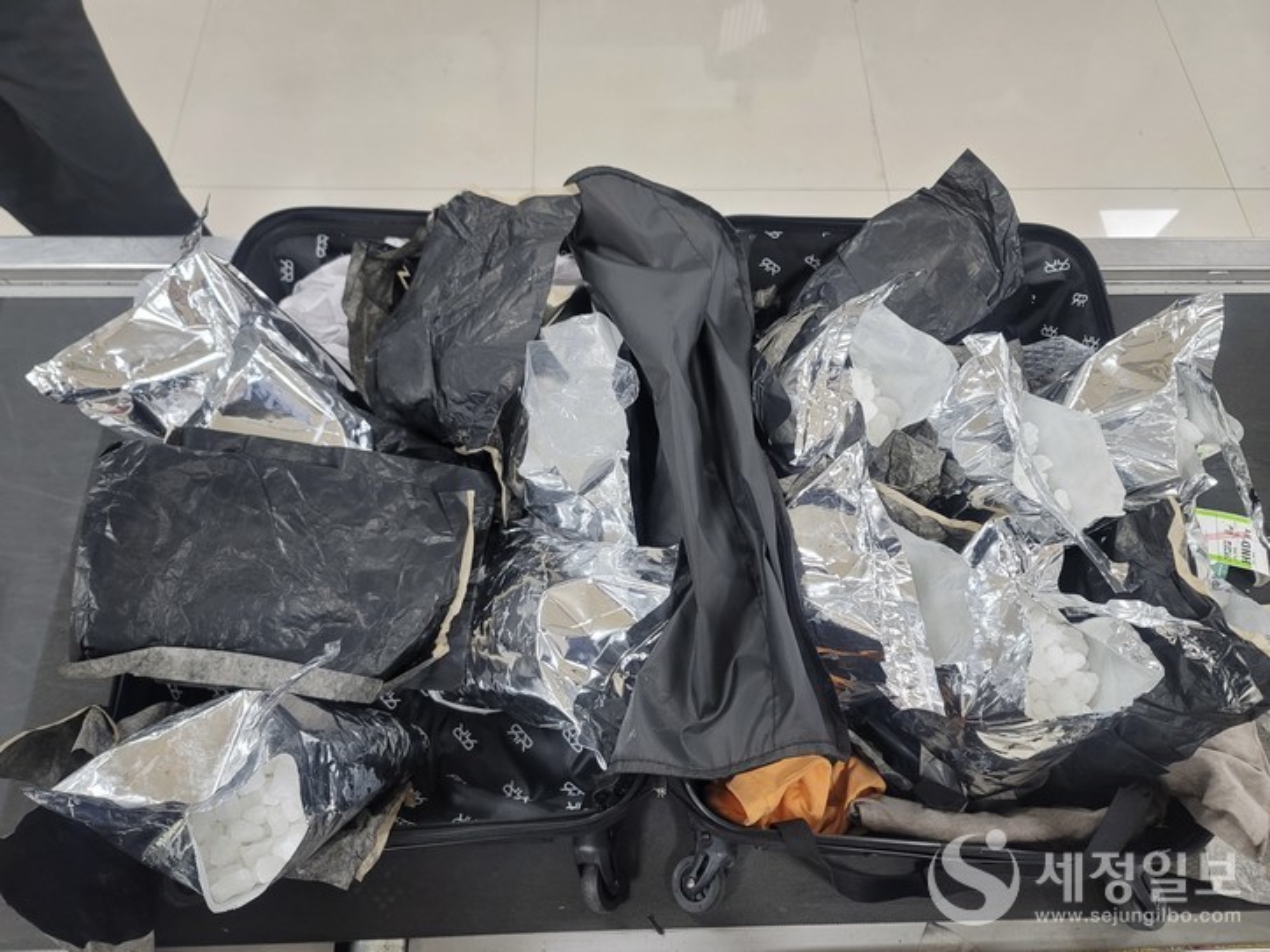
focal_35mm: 25
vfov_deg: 54.9
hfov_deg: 69.4
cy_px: 476
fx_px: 917
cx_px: 635
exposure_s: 1/120
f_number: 1.8
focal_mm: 7
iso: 320
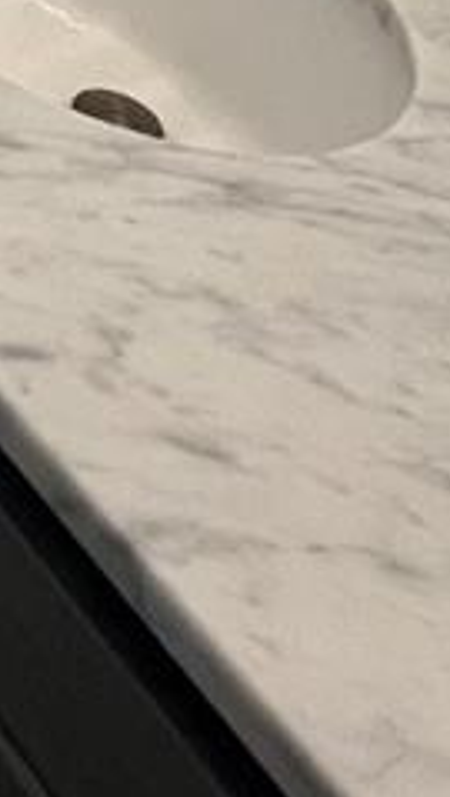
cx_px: -477
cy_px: -764
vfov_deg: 19.1
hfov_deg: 14.1
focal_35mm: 71
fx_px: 1501
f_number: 1.8
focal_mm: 1.57
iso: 250
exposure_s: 1/120
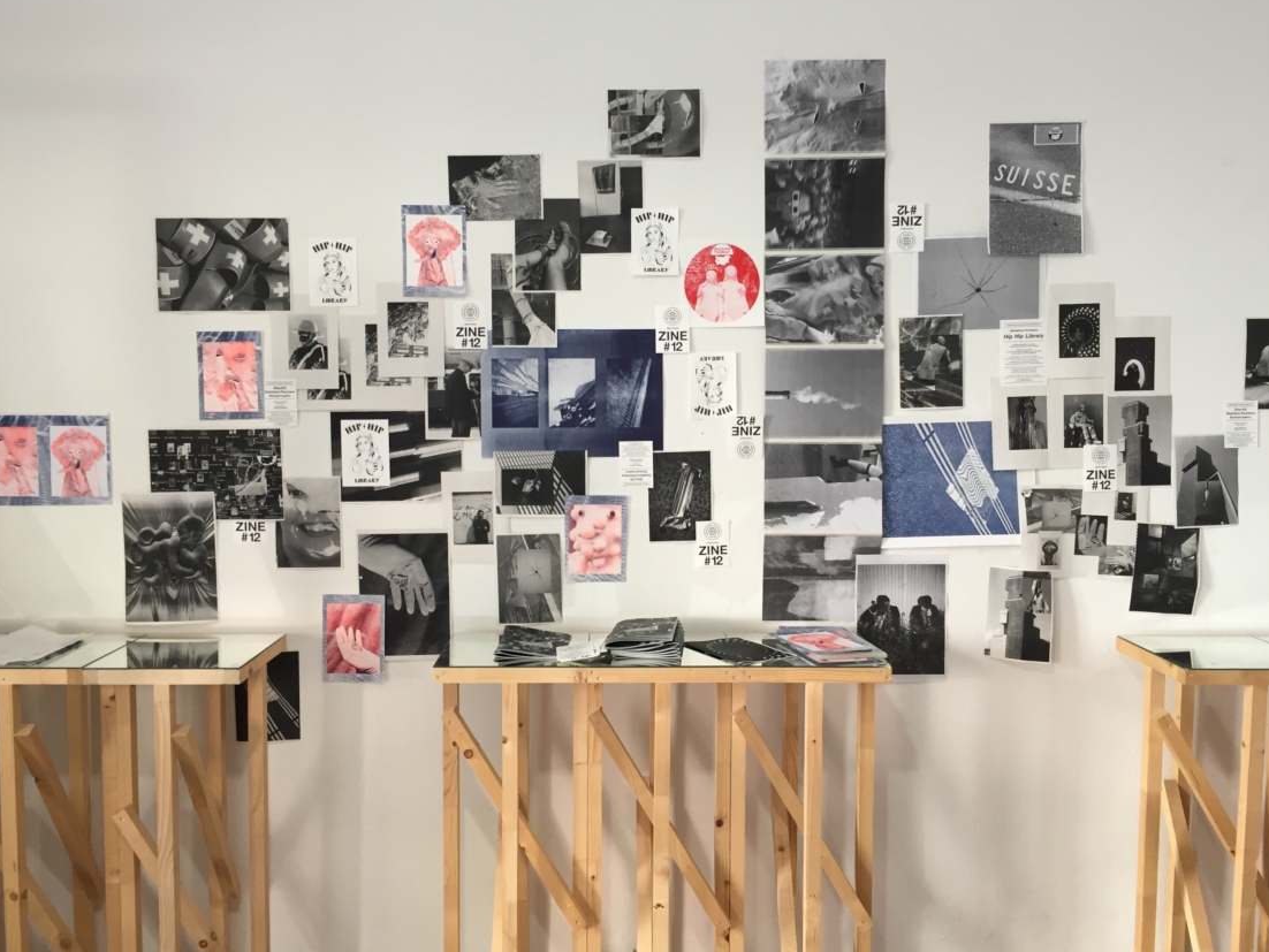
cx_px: 633
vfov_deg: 46.8
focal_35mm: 30
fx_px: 1100
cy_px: 477
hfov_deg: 60.0
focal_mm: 4.15
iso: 100
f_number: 2.2
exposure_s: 1/33
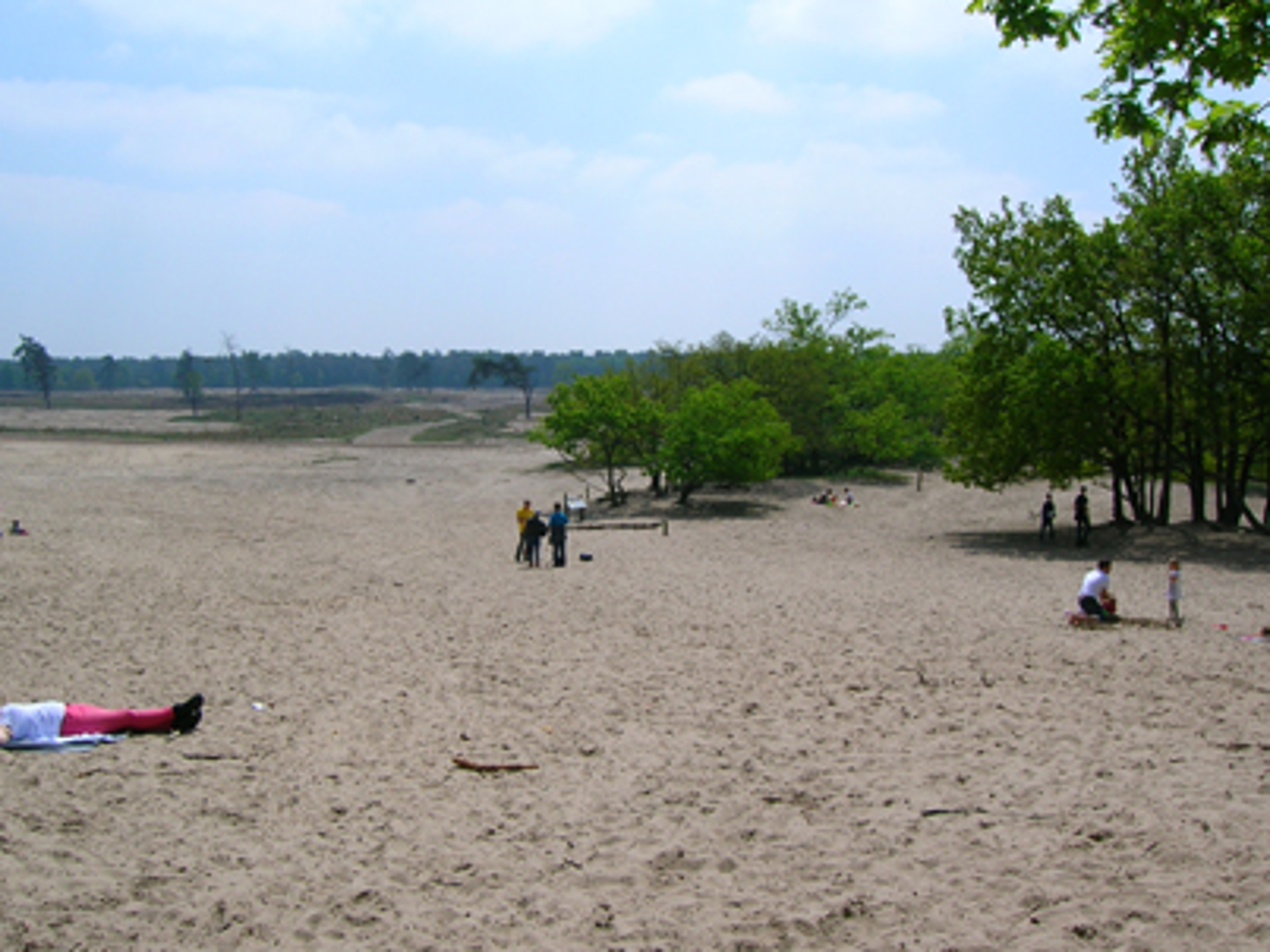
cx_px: 611
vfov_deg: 37.7
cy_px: 468
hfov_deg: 49.0
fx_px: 1394
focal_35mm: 38
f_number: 4.9
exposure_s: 1/888
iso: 50
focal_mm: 5.7
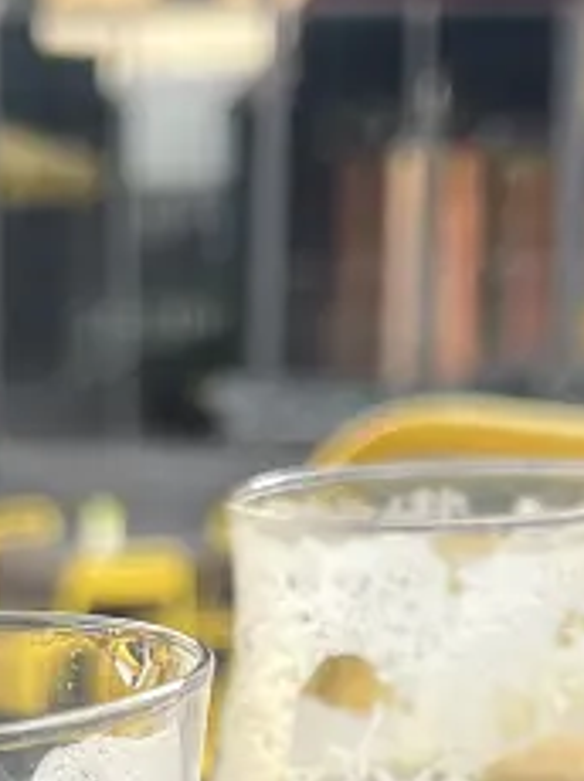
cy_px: 947
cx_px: 85
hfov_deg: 12.7
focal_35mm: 116
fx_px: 2614
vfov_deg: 16.3
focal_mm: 5.1
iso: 40
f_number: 1.6
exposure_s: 1/122
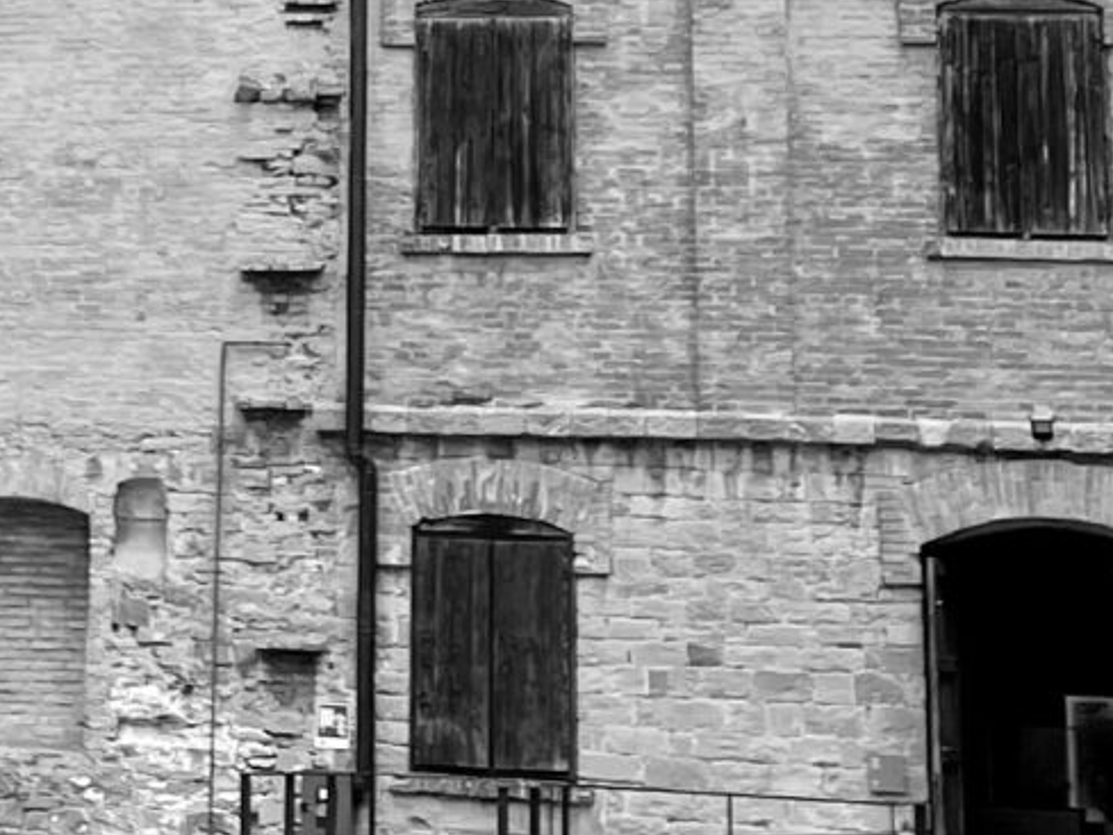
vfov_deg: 10.1
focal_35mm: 136
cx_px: -25
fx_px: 4374
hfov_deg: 14.3
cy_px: -801
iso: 32
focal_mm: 4.2
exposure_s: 1/3300
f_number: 1.6
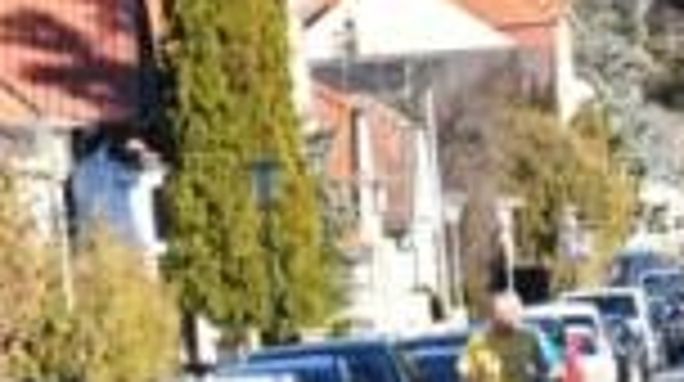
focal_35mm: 425
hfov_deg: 5.0
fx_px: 7697
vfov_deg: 2.8
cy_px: 636
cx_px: 1089
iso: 2000
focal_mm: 82
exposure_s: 1/800
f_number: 14
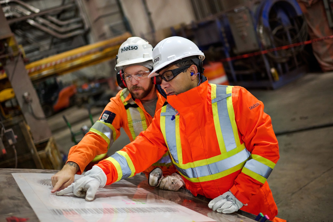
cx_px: 166
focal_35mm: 35
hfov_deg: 54.4
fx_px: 324
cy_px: 111
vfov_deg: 37.8
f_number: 1.4
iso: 1600
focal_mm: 35
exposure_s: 1/400
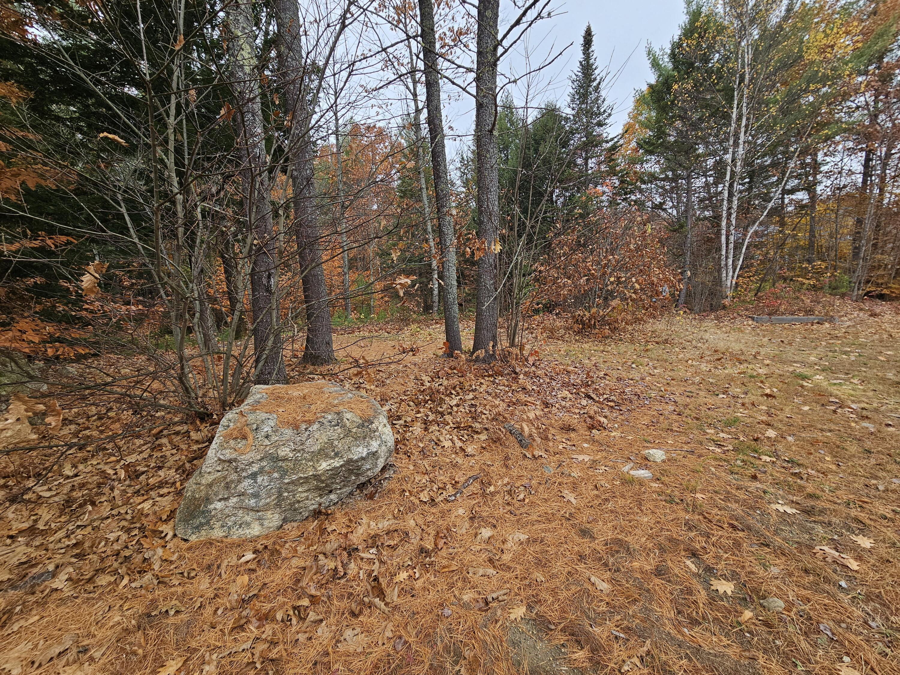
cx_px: 450
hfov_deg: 106.2
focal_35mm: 13
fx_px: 338
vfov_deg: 89.9
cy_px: 338
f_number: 2.2
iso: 50
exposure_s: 1/129
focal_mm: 2.2
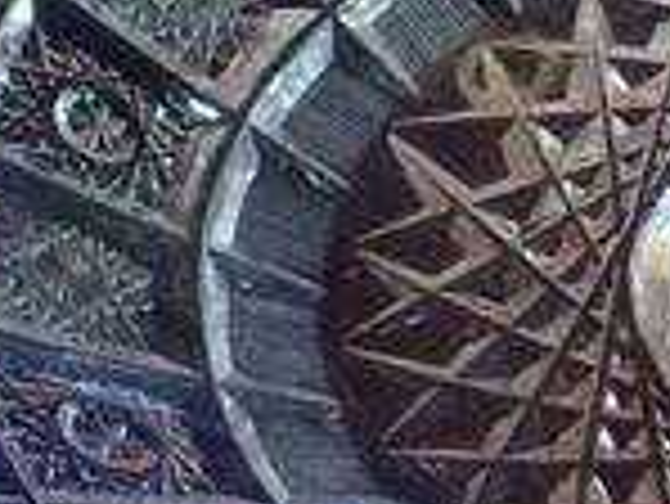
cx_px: 877
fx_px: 3506
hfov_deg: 10.7
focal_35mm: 181
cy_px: -142
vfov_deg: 8.1
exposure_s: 1/24
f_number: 2.2
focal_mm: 4.12
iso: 320
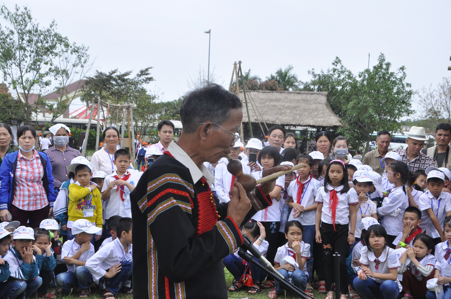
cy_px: 150
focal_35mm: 60
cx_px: 226
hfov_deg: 33.4
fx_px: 751
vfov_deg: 22.6
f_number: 8
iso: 360
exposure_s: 1/200
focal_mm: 40
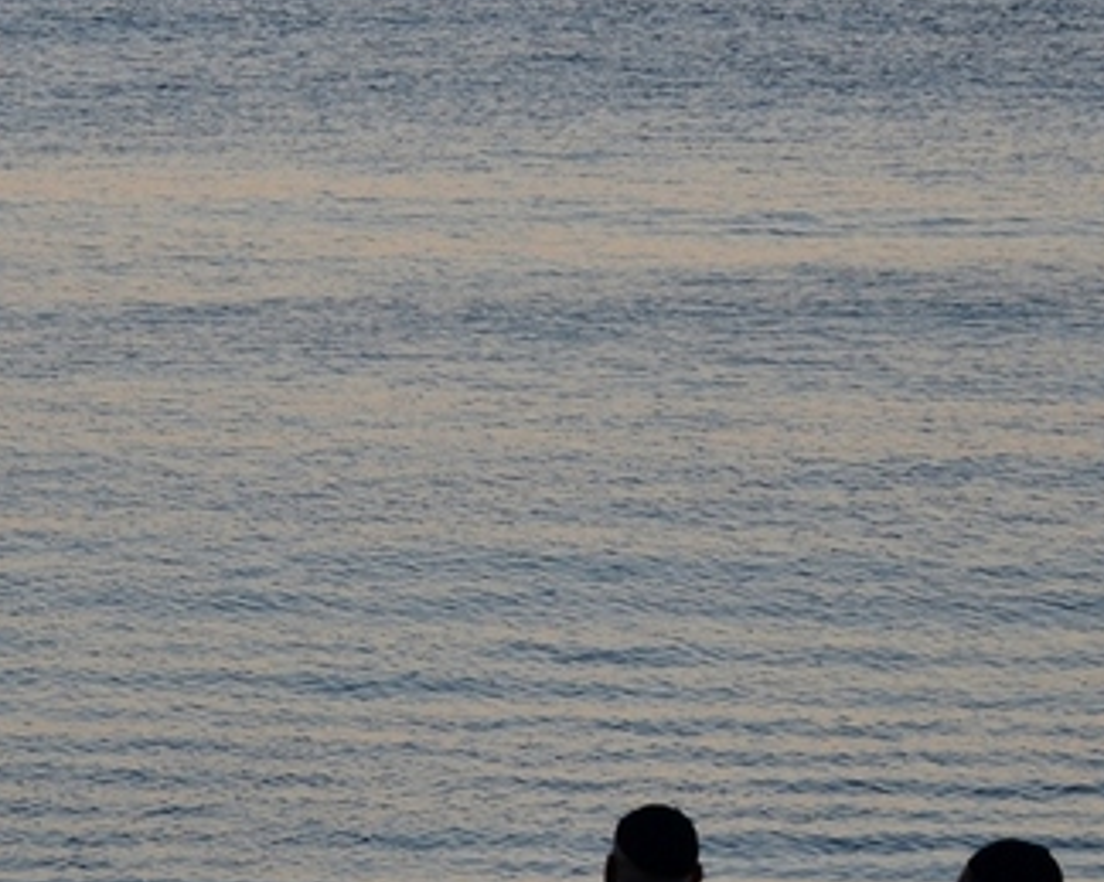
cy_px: 693
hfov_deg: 5.9
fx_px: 10630
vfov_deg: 4.8
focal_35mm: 325
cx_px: -37
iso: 200
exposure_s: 1/160
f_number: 5.6
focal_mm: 75
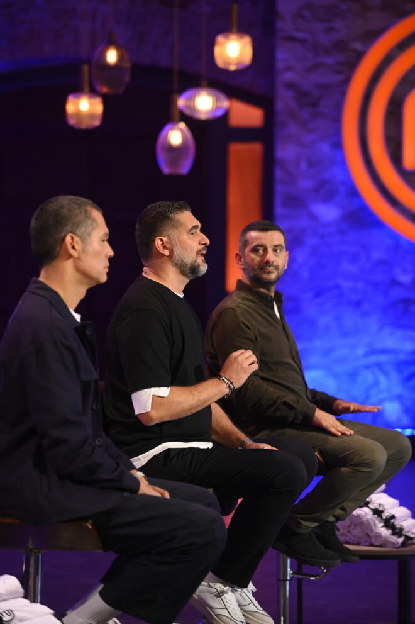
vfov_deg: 15.2
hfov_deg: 10.1
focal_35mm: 135
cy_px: 312
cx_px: 208
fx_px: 2337
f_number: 3.2
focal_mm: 135
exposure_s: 1/200
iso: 2500
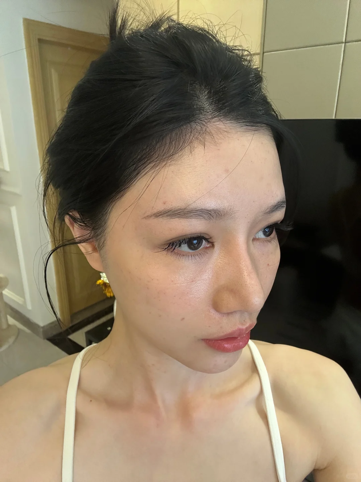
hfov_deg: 58.9
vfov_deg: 73.9
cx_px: 180
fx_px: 320
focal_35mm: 23
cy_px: 241
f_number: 1.9
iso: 250
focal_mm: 2.69
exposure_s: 1/33
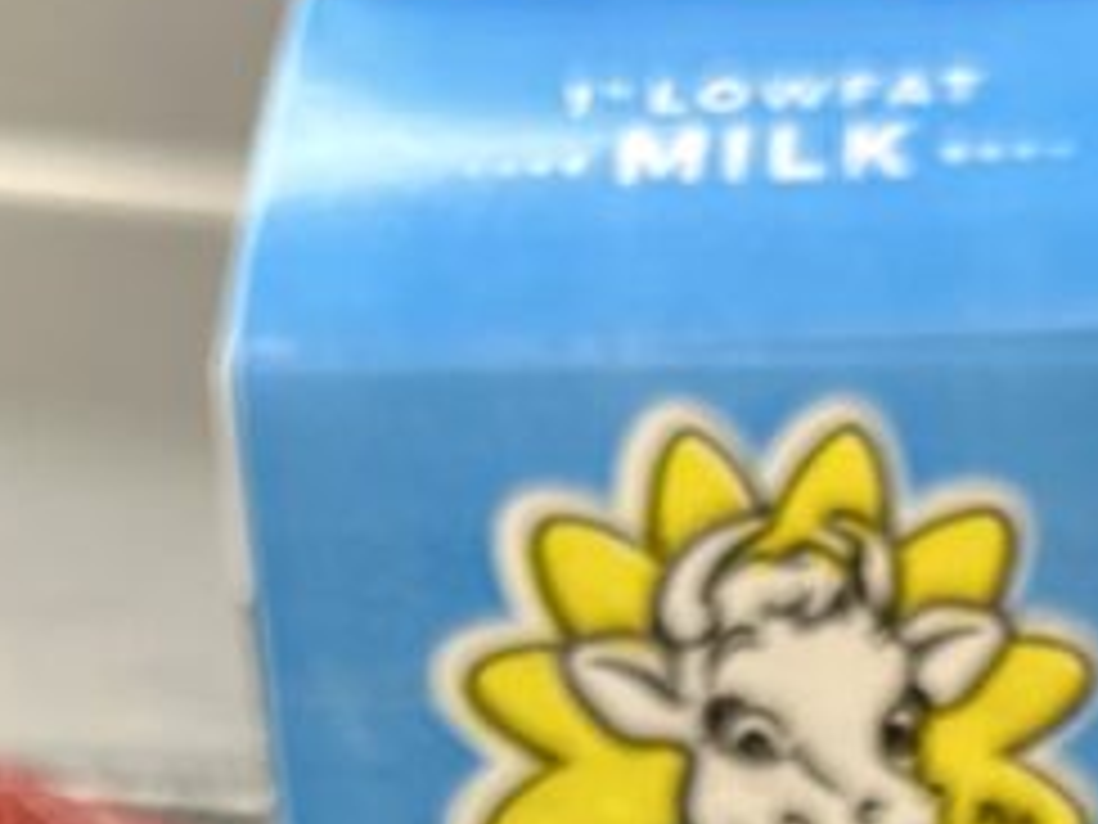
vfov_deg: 12.0
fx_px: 3457
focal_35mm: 109
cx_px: 882
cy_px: 1662
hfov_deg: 17.9
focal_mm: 5.1
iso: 125
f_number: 1.6
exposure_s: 1/120
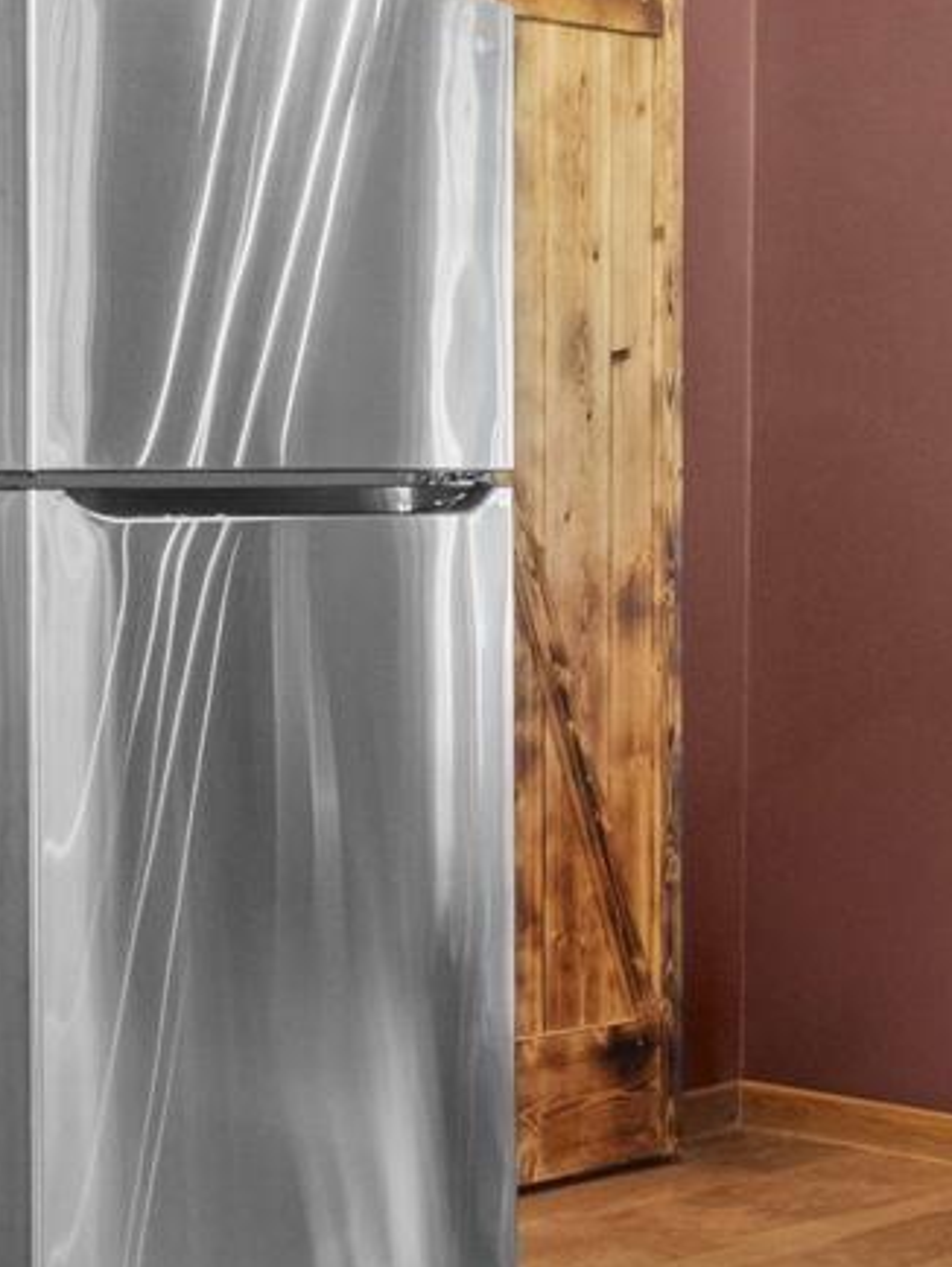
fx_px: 3041
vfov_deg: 23.5
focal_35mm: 83
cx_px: -508
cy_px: 559
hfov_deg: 16.2
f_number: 8
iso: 800
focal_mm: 10
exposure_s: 1.3
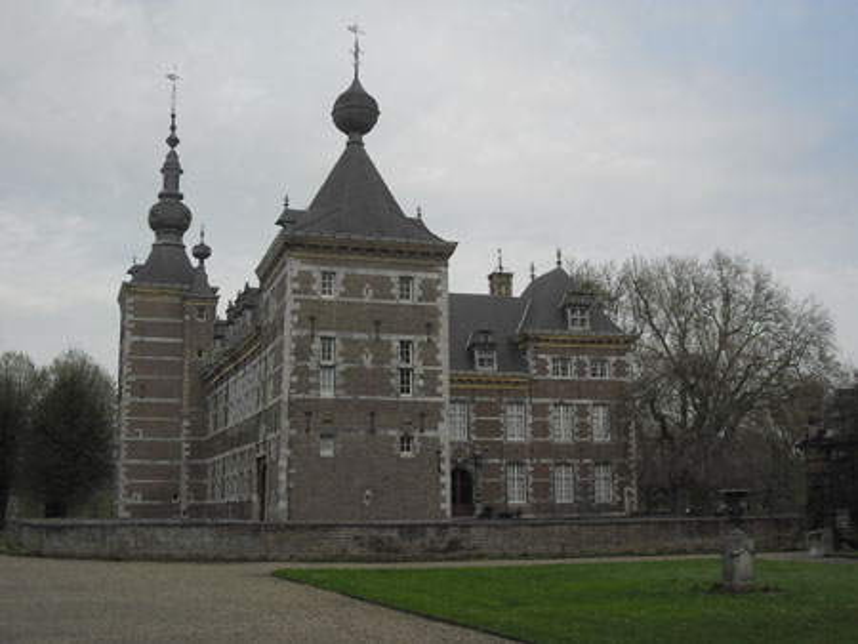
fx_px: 1091
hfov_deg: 42.9
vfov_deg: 32.9
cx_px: 429
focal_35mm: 44
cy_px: 322
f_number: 4.5
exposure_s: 1/331
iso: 80
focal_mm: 7.8
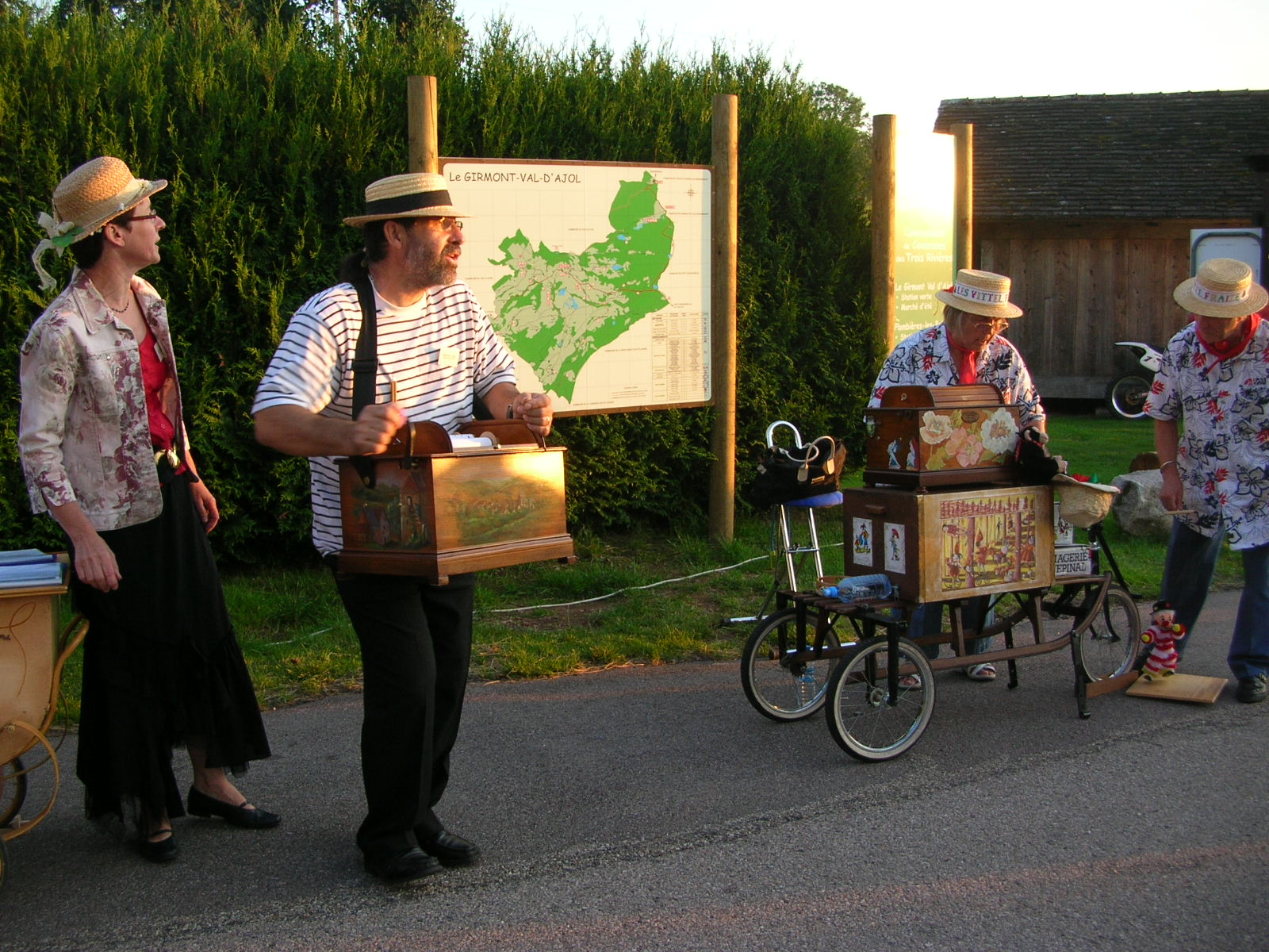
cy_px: 476
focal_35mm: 35
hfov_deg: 52.6
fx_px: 1283
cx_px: 634
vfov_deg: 40.7
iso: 50
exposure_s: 1/65
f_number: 2.8
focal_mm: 5.8
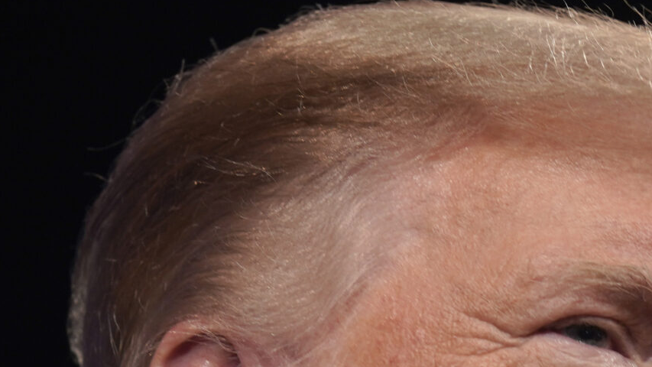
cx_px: 475
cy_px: 642
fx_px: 15215
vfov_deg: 1.4
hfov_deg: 2.5
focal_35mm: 880
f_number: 4
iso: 640
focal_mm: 280
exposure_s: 1/160
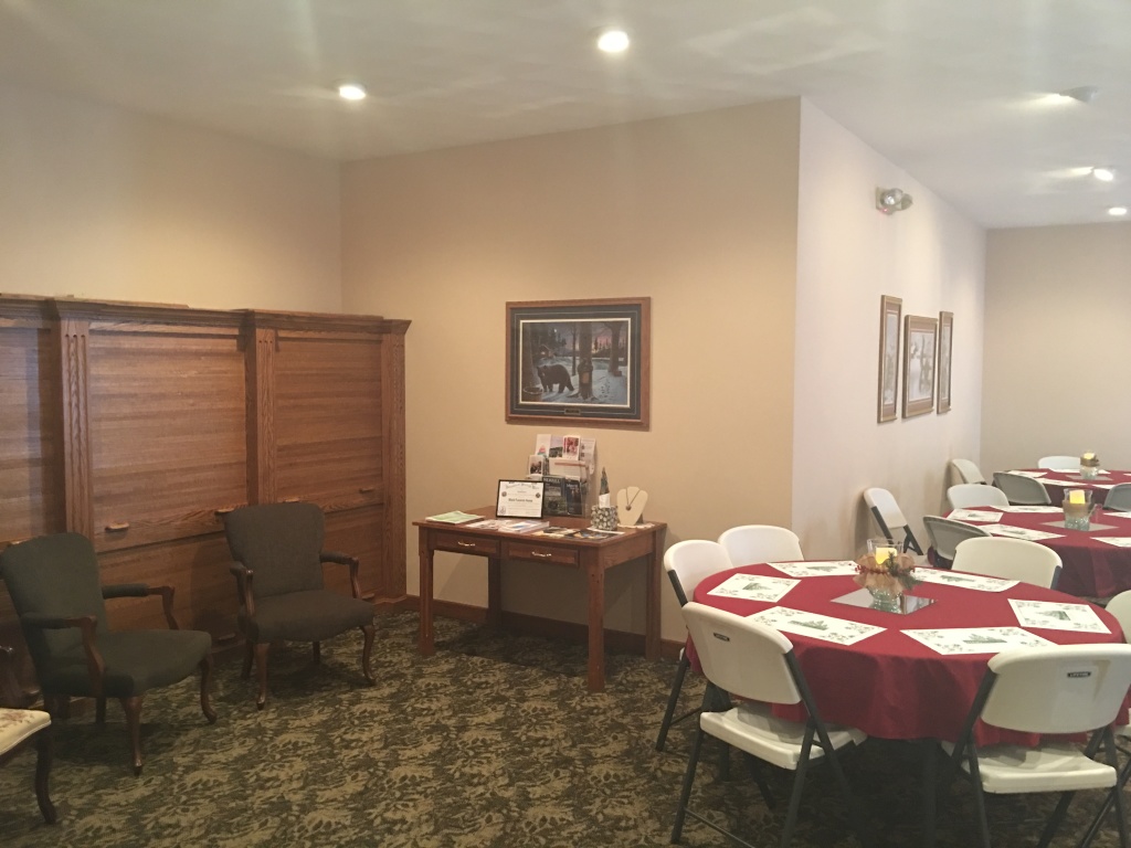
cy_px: 424
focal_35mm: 29
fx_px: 948
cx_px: 566
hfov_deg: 61.7
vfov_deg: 48.2
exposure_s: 1/4
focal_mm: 4.15
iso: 64
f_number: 2.2
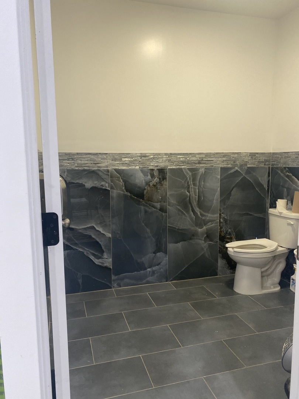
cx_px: 150
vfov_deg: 67.3
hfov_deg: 53.1
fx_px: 299
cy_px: 200
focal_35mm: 26
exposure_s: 1/60
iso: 160
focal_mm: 4.25
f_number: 1.8
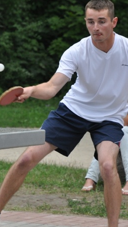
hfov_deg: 5.1
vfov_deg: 9.1
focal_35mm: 237
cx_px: 31
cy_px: 109
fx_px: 1430
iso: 800
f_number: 5.6
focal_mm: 85
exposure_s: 1/400
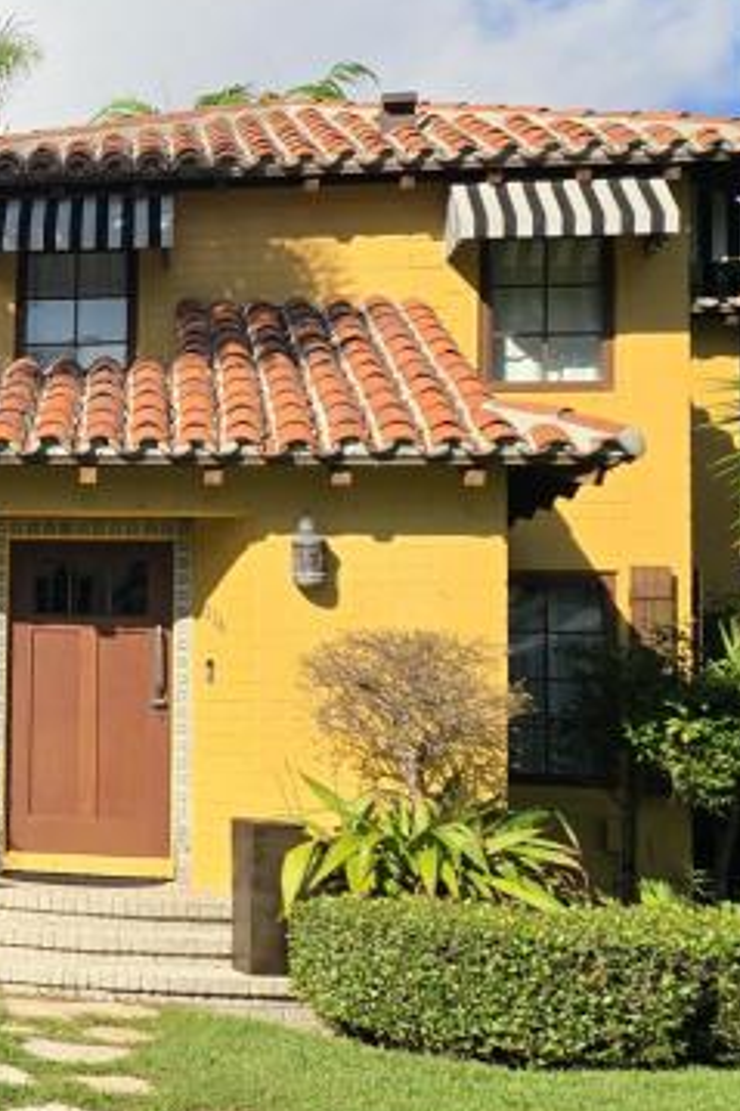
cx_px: -334
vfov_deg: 31.4
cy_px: 576
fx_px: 1975
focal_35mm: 64
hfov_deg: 18.9
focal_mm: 6.3
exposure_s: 1/799
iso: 12
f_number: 1.7
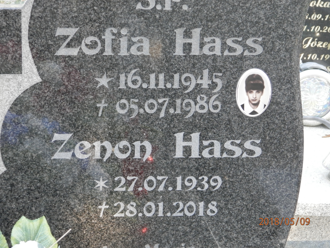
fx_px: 1011
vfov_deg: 14.0
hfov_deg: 18.5
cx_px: 165
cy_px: 124
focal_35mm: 106
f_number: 4.5
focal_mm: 19
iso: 200
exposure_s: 1/25
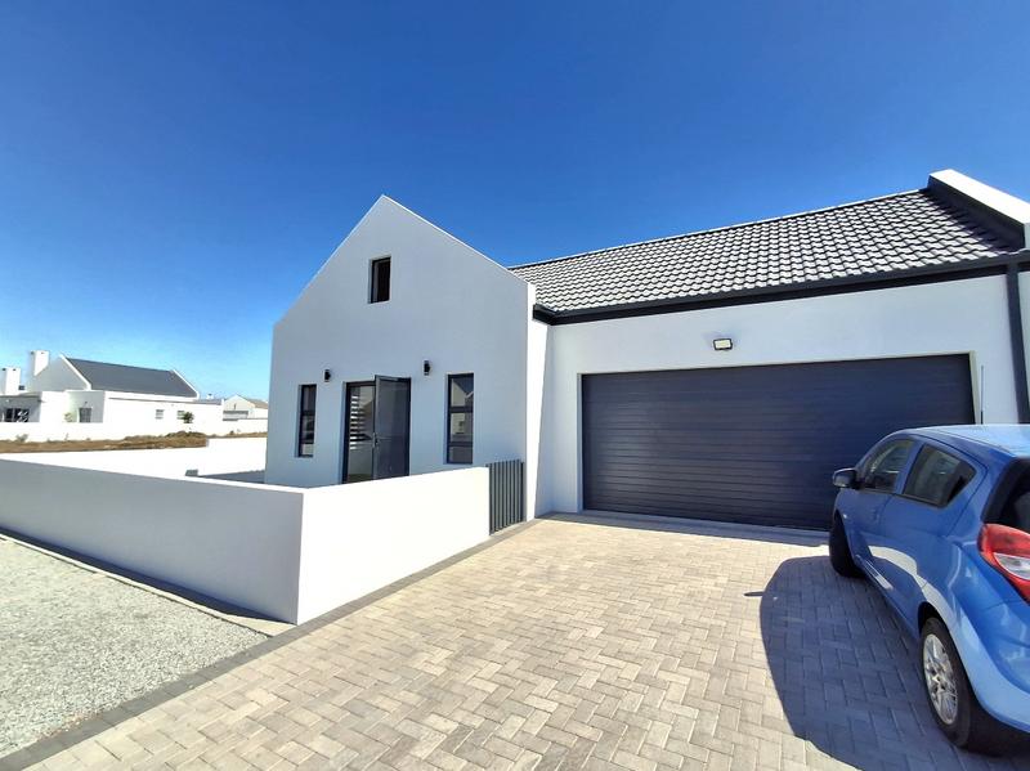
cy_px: 386
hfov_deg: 94.5
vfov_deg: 78.0
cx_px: 515
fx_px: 476
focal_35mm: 16
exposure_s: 1/3333
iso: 40
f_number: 2.2
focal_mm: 1.64
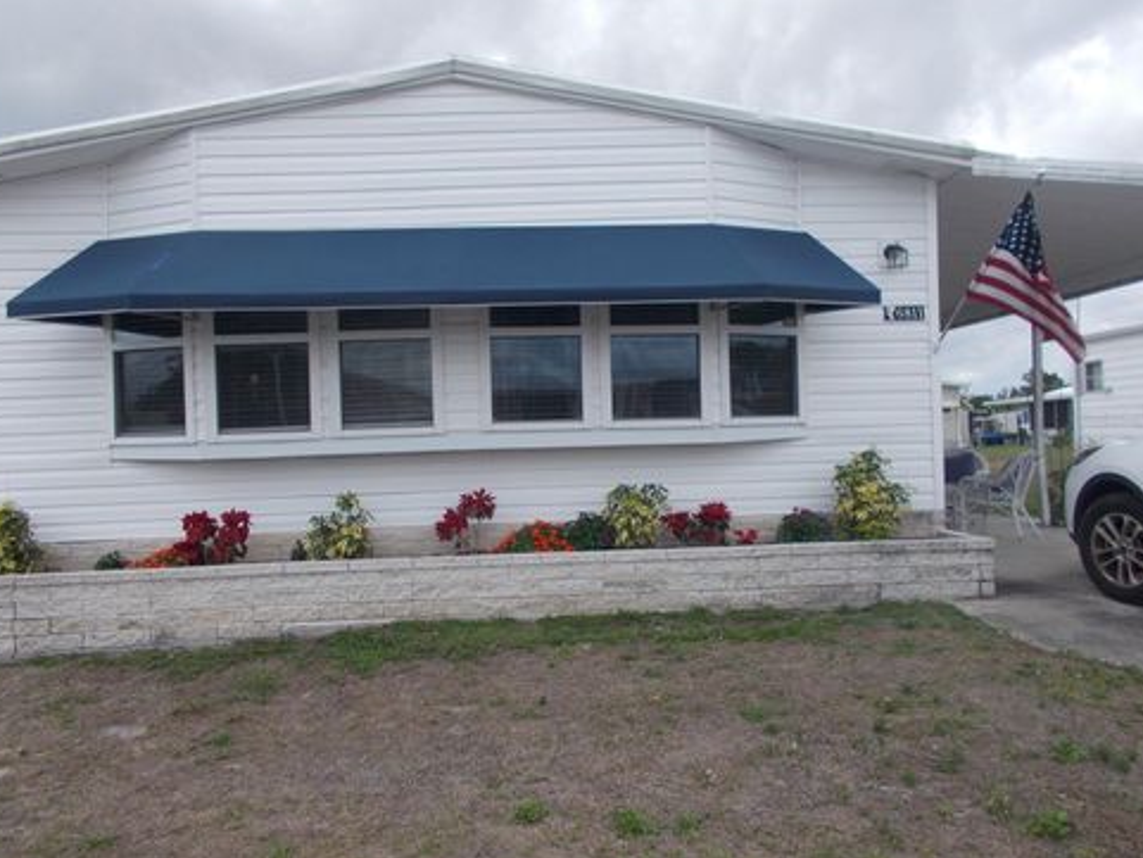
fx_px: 892
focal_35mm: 27
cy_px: 419
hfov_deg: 65.3
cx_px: 558
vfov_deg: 51.4
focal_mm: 4.6
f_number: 8
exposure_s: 1/125
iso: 80
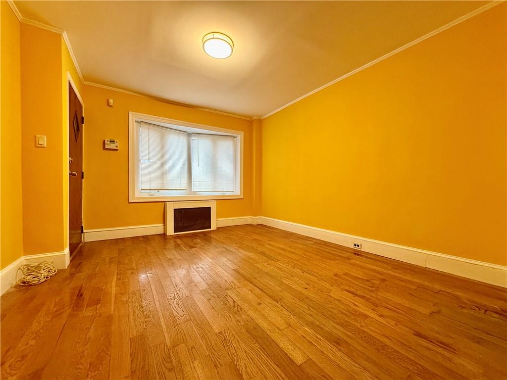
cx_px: 254
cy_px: 190
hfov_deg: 102.1
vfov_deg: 85.7
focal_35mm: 14
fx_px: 205
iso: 250
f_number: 2.2
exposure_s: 1/60
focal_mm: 2.22
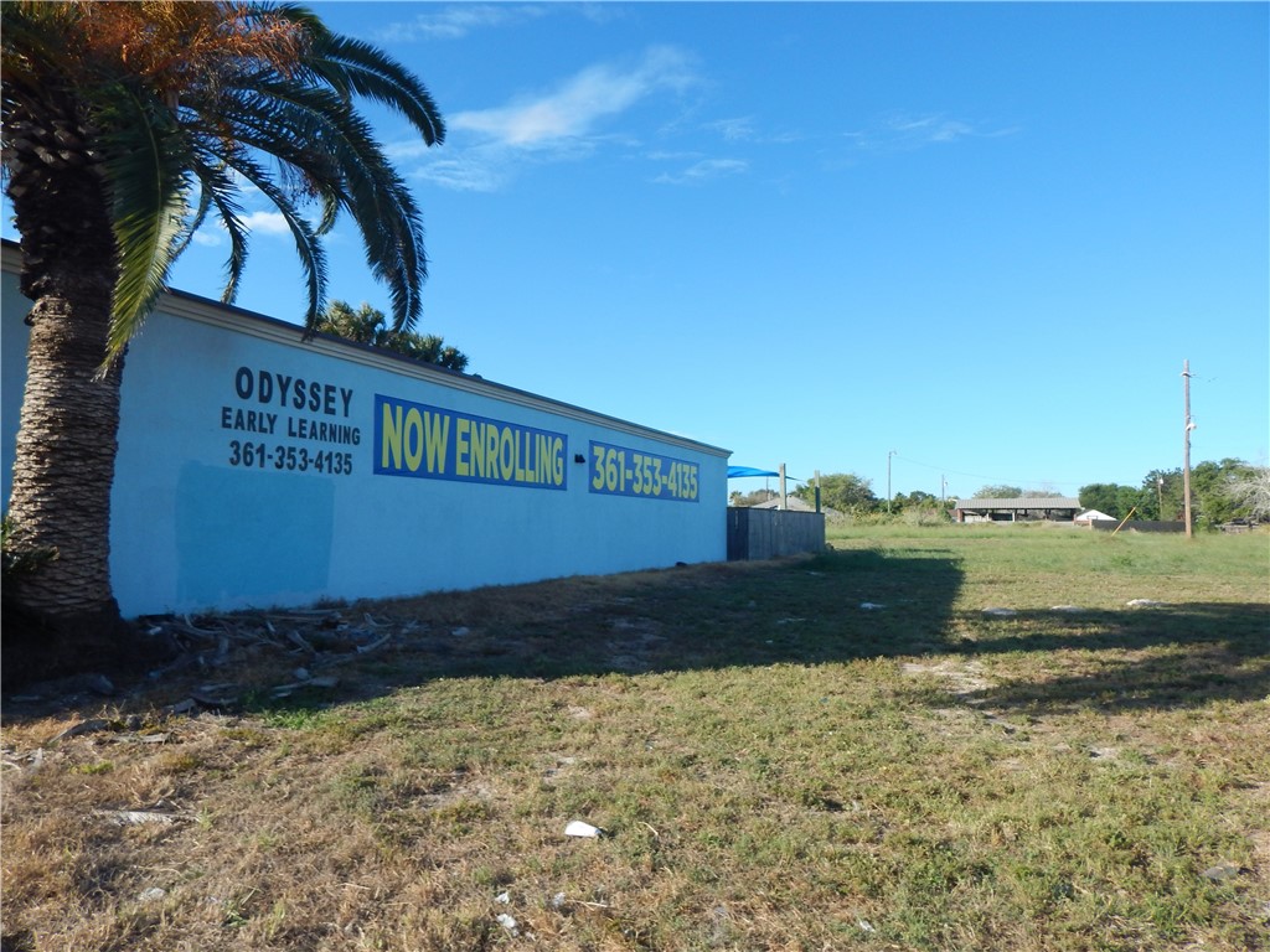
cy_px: 476
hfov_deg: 76.4
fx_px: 807
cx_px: 635
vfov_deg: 61.1
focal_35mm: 22
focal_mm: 4
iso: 125
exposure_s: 1/1500
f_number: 3
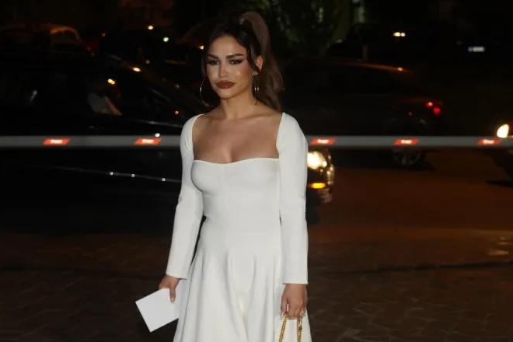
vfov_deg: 17.9
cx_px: 239
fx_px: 1083
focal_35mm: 76
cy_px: 184
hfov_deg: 26.6
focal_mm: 44
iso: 2000
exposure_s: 1/250
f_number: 4
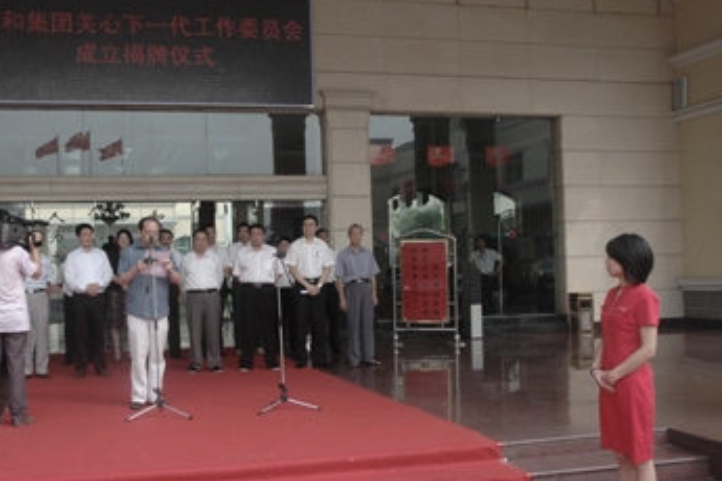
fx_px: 862
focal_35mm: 43
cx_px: 255
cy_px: 251
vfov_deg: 31.2
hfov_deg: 44.9
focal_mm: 22
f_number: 8
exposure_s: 1/250
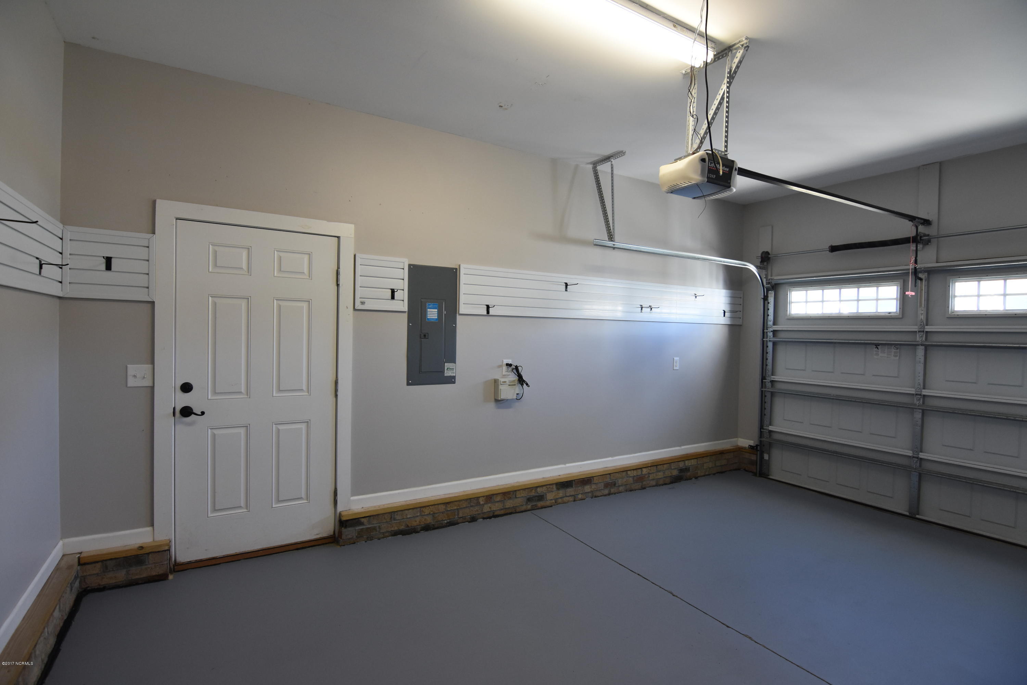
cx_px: 514
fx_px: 471
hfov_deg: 95.0
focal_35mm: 16
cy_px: 342
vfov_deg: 72.1
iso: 800
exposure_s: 1/80
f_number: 4.5
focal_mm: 11
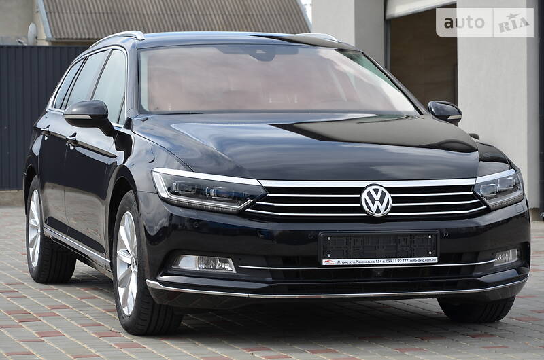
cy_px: 180
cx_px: 272
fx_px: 1697
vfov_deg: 12.1
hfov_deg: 18.2
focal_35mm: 112
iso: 160
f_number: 8
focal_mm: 75
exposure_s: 1/250
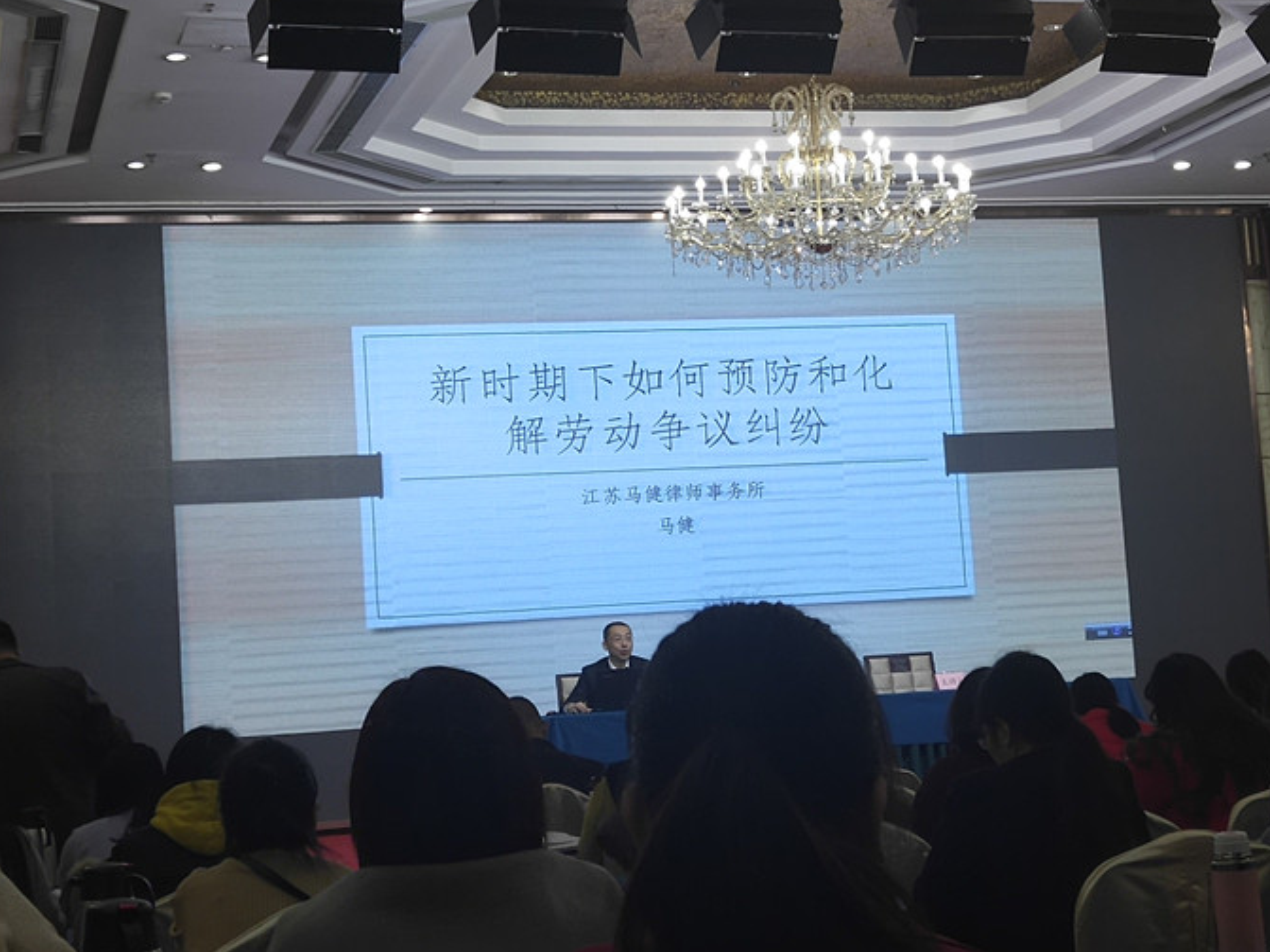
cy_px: 448
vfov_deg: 19.6
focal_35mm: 75
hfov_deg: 26.0
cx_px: 660
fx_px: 2752
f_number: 1.8
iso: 64
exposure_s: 1/100
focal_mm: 3.95
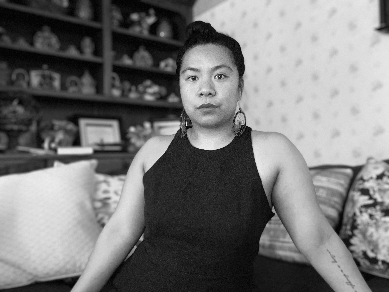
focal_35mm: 30
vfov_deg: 46.8
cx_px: 194
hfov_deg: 60.0
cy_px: 146
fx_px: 337
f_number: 2.2
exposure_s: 1/30
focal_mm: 2.71
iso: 320
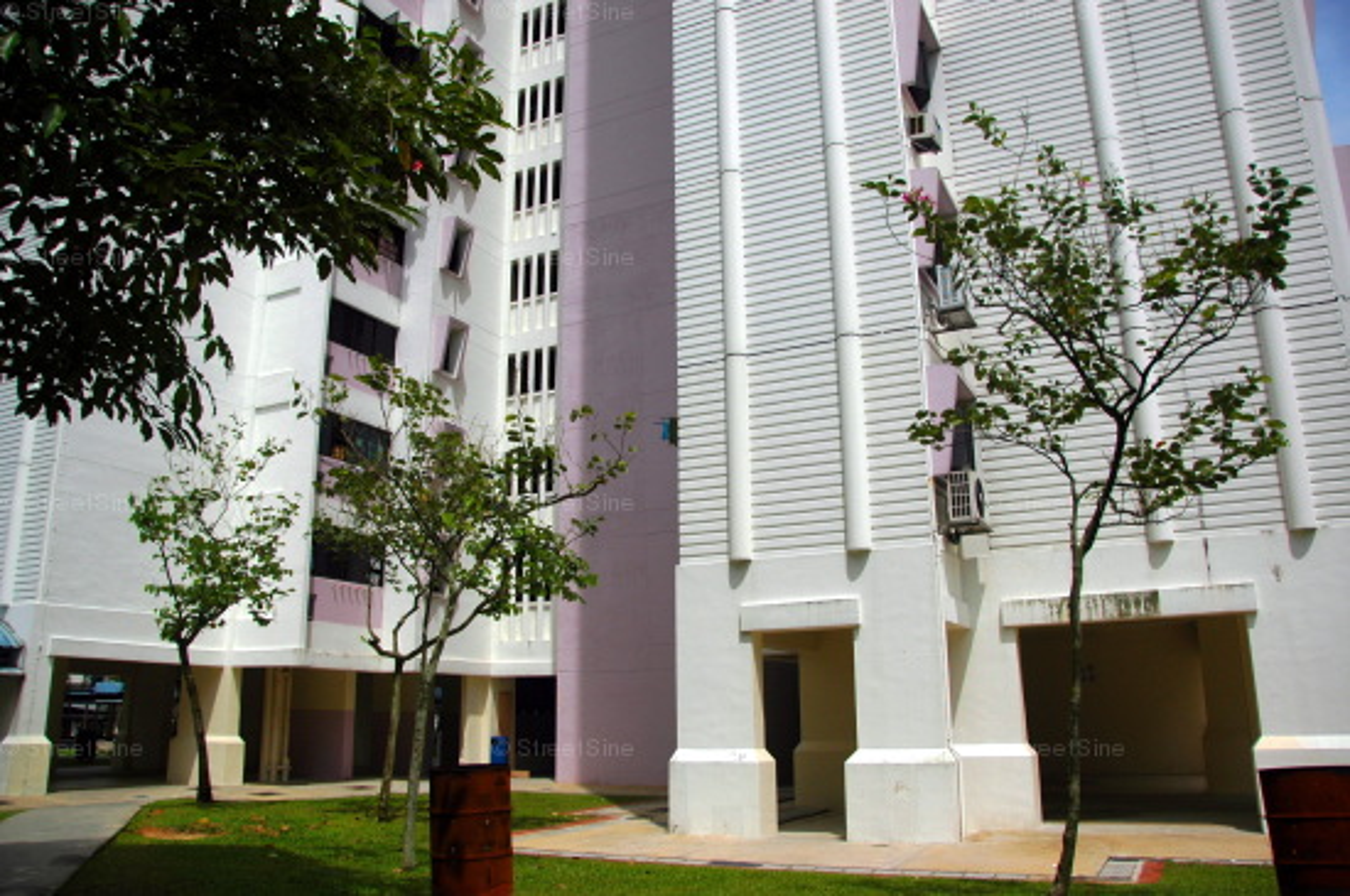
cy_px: 448
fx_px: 1011
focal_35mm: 27
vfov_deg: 47.8
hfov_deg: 67.5
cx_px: 675
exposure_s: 1/5000
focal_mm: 18
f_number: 3.5
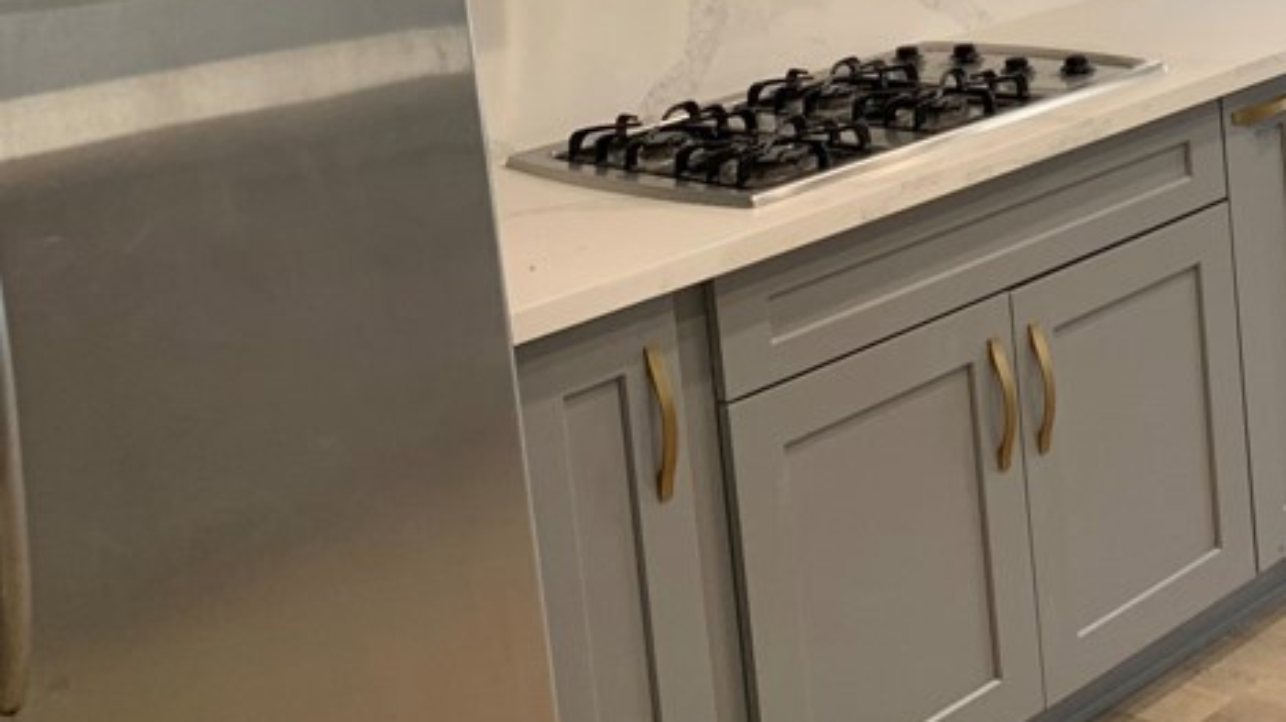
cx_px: 1363
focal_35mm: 62
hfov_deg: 30.7
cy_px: -167
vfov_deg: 18.3
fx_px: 2114
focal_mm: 4.25
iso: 64
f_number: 1.8
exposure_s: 1/60
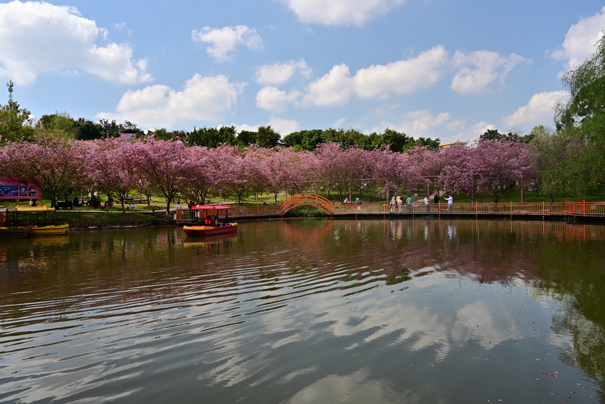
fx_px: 403
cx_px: 302
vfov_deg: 53.1
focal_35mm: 24
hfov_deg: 73.7
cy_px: 202
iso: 100
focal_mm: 24
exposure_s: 1/125
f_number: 8
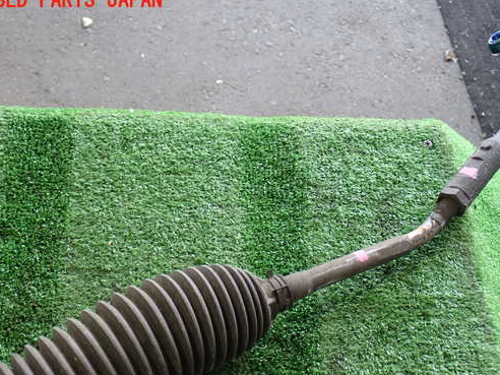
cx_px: 283
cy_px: 216
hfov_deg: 38.1
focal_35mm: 50
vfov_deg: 29.1
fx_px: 722
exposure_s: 1/50
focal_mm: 7.31
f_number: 2.8
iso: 200
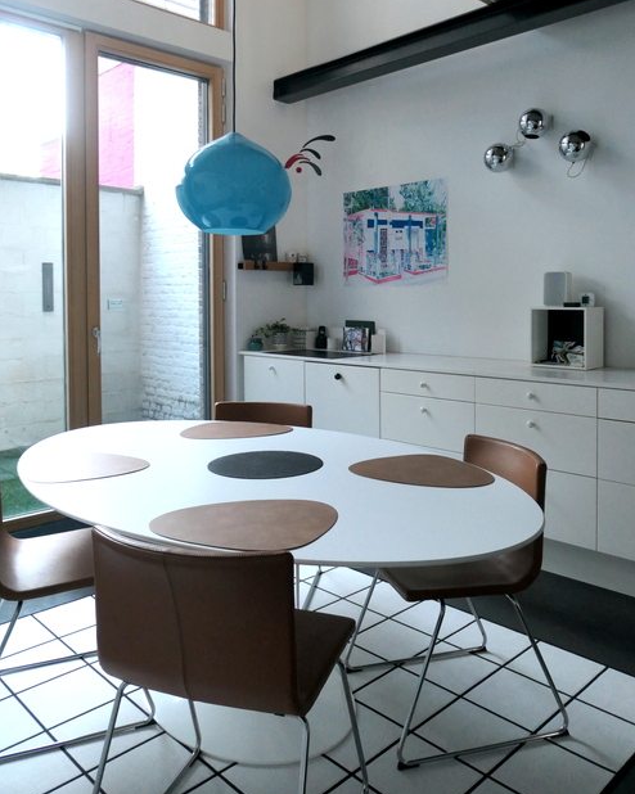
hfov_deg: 51.5
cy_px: 315
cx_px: 328
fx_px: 658
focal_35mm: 28
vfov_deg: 61.6
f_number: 3.3
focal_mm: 8.8
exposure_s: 1/60
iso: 800
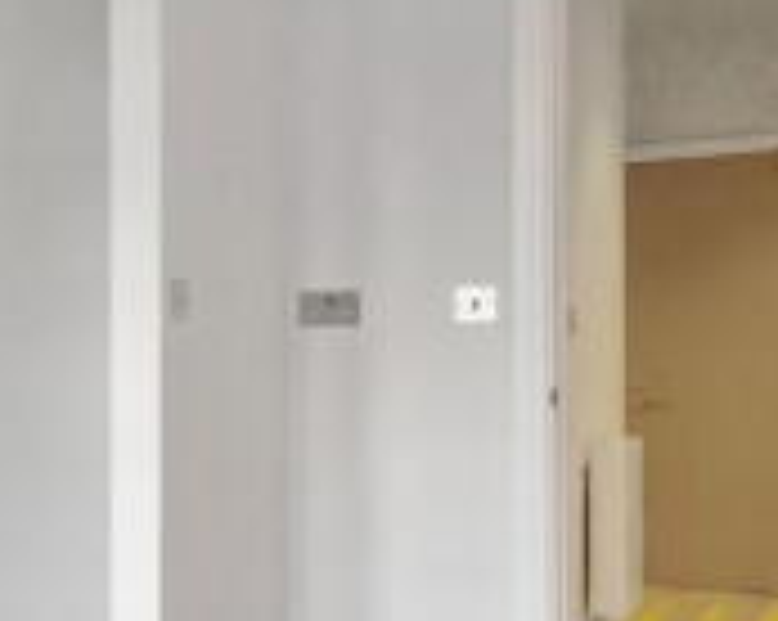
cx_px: -331
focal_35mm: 57
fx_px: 1311
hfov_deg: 26.1
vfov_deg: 26.6
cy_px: 362
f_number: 9
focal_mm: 16
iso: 320
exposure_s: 1/20
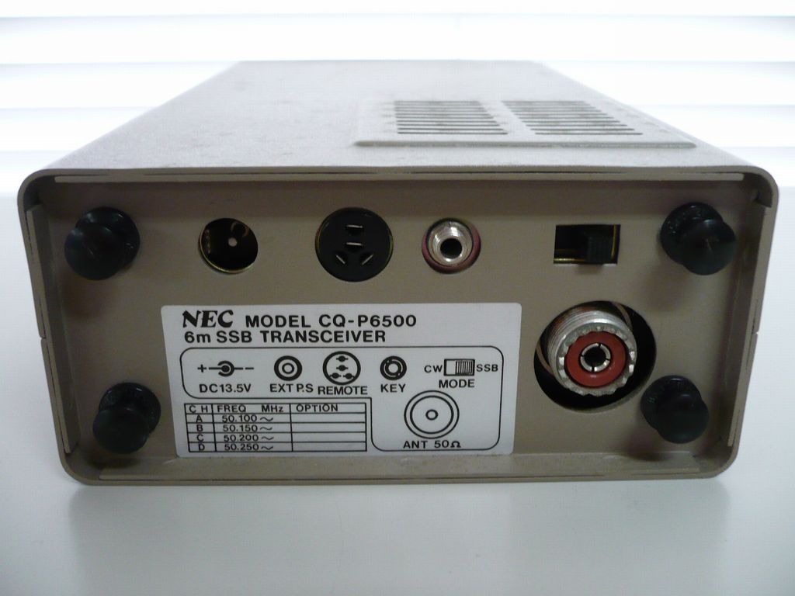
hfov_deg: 52.6
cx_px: 398
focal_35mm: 35
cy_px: 298
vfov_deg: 40.7
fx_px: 804
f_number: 2.8
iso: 200
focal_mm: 5.8
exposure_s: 1/15
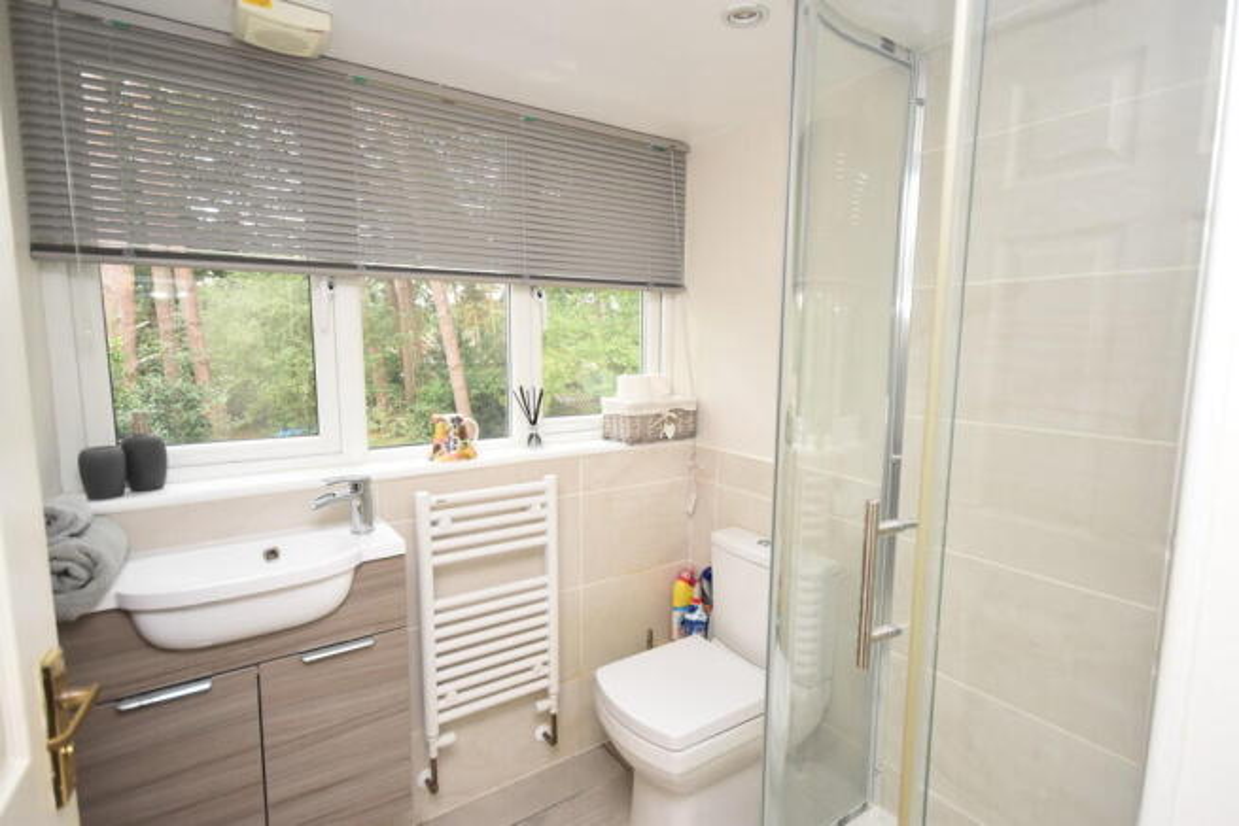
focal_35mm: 18
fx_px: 620
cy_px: 413
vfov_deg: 67.4
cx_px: 620
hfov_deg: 90.0
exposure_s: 1/125
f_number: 4.5
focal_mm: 12
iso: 800
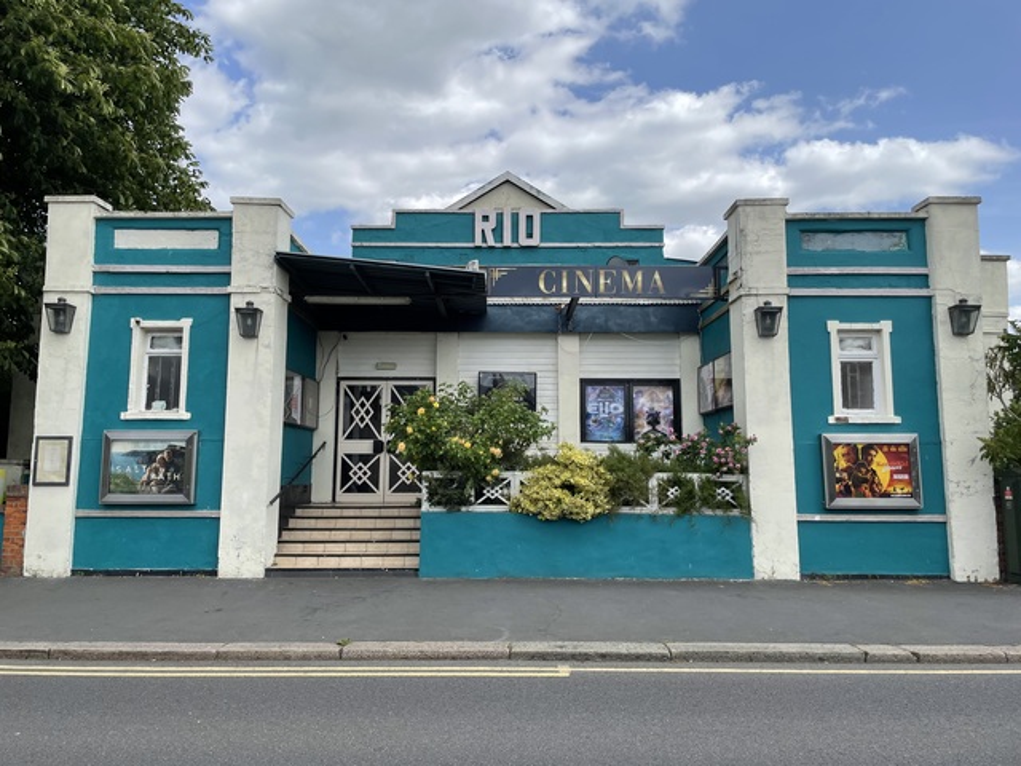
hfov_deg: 67.3
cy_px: 383
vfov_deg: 53.1
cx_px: 510
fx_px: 767
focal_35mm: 26
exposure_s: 1/3731
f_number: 1.6
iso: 32
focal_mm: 4.2
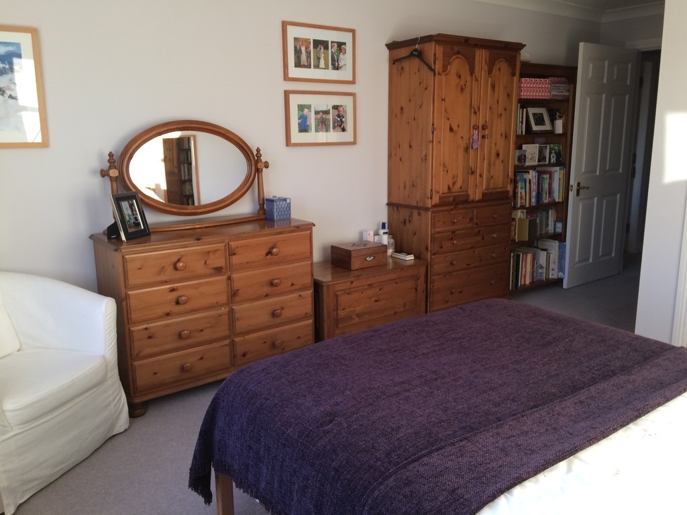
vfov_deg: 48.2
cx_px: 344
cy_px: 258
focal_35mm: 29
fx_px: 576
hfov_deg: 61.7
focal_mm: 4.15
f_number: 2.2
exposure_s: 1/33
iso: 32
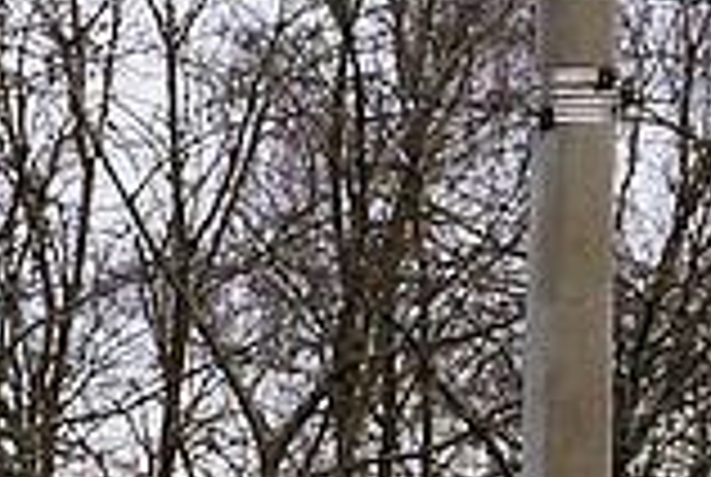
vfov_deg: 2.6
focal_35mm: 535
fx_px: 10591
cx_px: -855
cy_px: 826
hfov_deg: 3.8
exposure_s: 1/250
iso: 400
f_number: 9
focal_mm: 55
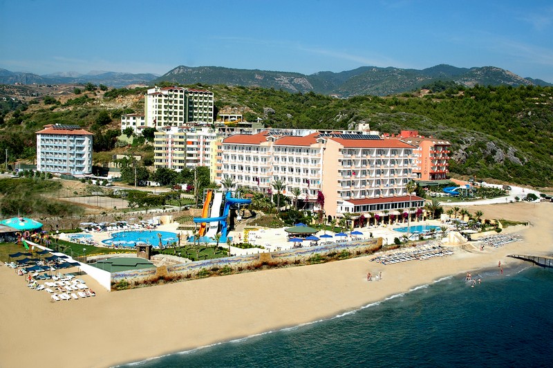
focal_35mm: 42
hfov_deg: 46.4
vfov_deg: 31.8
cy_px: 184
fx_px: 645
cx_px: 276
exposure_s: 1/500
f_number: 7.1
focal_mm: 28
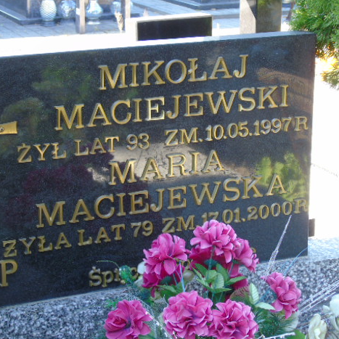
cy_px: 170
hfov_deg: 20.1
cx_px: 131
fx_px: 953
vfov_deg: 20.2
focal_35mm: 86
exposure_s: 1/30
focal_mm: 13
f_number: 4.7
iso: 100
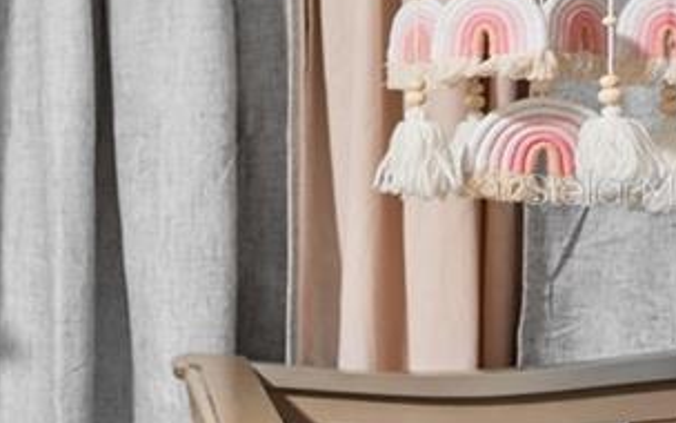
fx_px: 1382
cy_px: 189
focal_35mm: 75
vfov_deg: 17.4
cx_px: -1056
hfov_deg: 14.0
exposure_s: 5
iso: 100
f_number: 4
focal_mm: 14
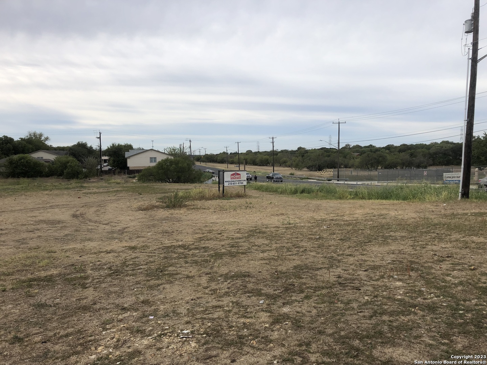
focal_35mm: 28
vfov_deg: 49.7
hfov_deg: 63.4
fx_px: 394
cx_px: 244
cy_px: 182
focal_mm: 3.99
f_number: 1.8
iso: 20
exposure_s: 1/2404
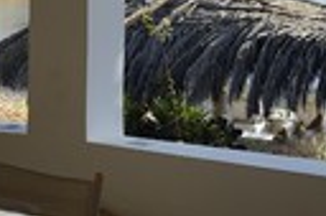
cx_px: 97
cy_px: 5
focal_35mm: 131
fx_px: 1185
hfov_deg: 15.6
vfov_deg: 10.4
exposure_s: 1/320
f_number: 10
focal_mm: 40
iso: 200
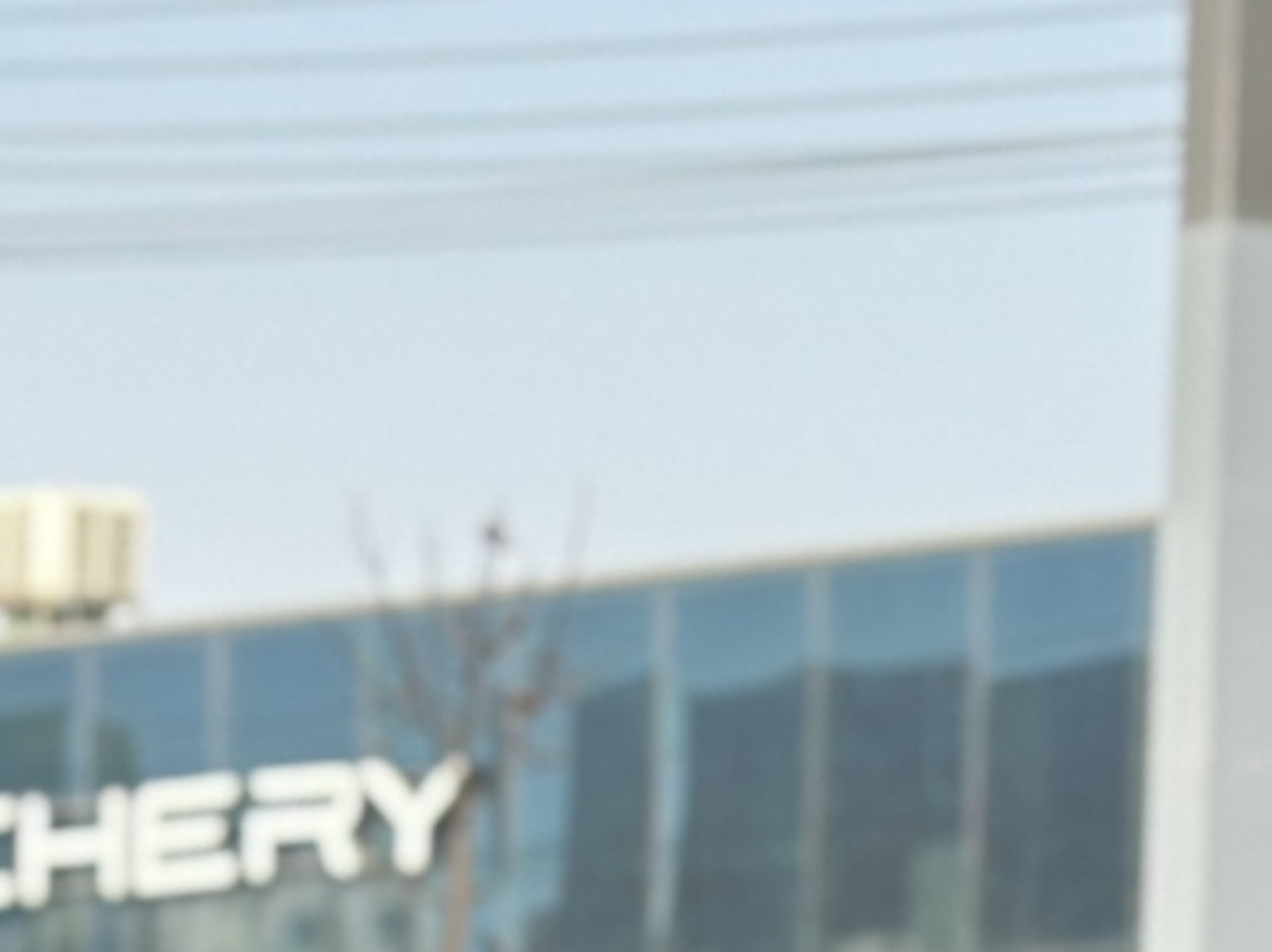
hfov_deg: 6.7
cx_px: -425
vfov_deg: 4.9
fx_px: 10761
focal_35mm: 293
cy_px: 2425
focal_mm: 6.86
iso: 80
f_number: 1.78
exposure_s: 1/2114
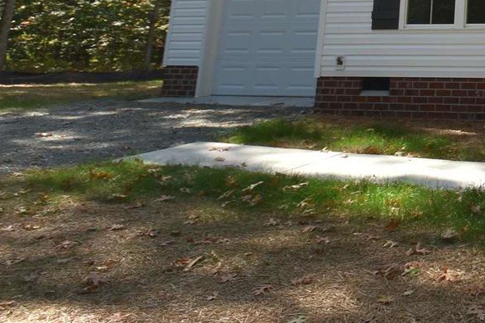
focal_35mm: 52
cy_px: -211
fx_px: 701
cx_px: 647
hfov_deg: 29.7
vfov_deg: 20.6
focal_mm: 10
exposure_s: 1/200
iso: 100
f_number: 7.1
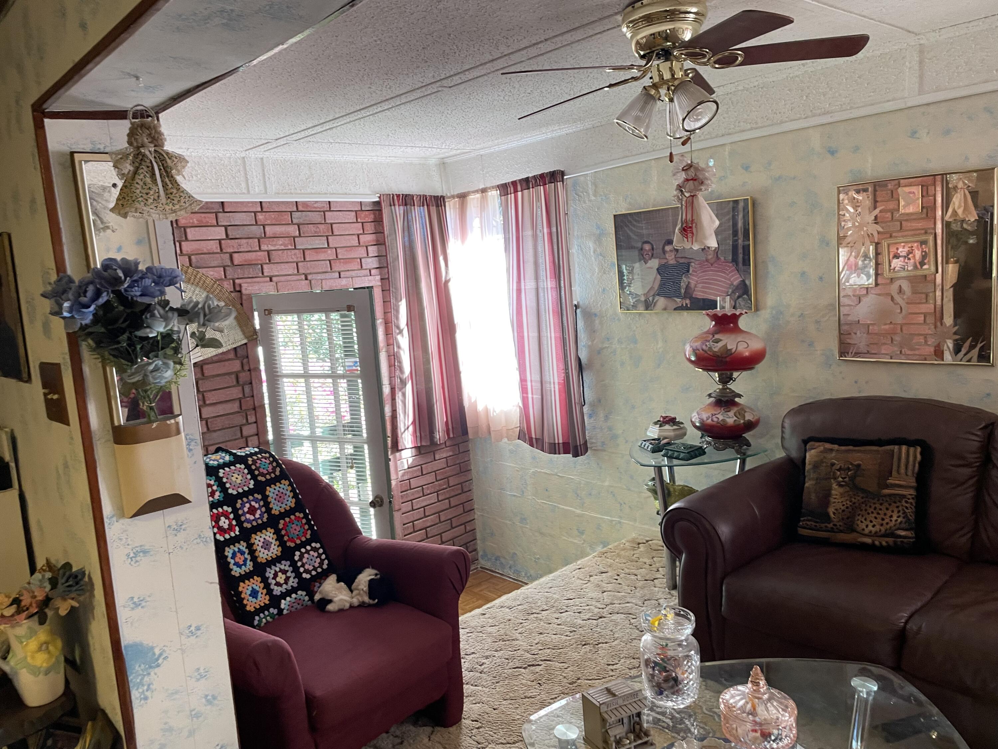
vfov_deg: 53.1
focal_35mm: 26
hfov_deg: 67.3
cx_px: 499
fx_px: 750
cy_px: 374
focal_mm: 4.2
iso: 100
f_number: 1.6
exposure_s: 1/60
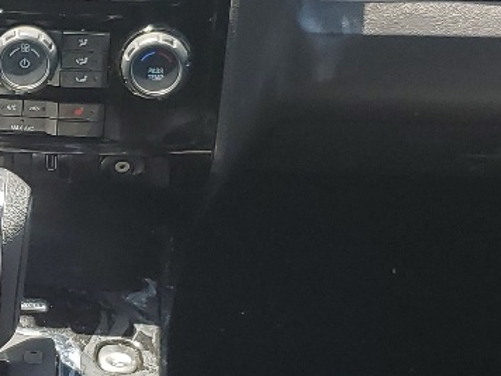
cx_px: -65
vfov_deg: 12.7
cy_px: 214
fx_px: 1693
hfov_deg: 16.3
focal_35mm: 117
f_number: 1.5
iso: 50
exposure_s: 1/263
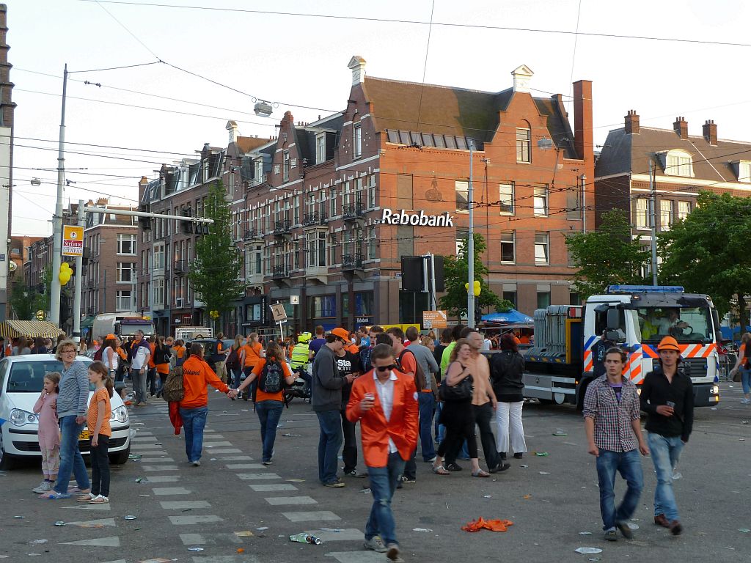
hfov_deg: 39.7
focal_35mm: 48
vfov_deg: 30.3
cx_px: 376
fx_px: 1041
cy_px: 282
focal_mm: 7.9
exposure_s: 1/40
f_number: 3.8
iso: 80
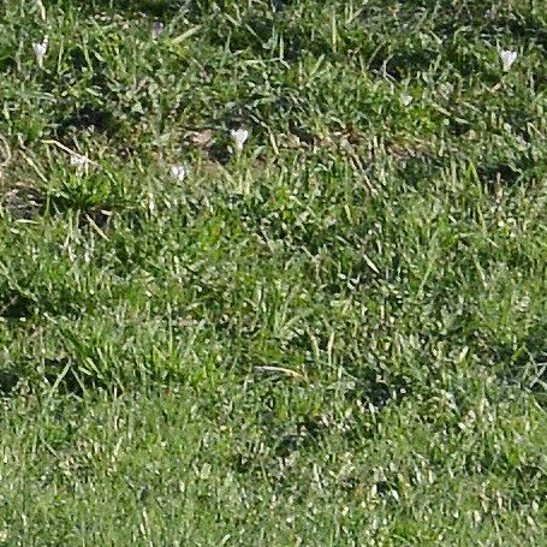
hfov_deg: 1.2
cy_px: -99
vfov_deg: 1.2
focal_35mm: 1506
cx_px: -285
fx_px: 26924
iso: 1000
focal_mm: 420
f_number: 8
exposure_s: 1/500
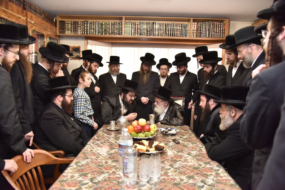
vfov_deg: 53.1
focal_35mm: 24
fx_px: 190
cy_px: 95
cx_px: 142
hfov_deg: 73.7
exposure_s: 1/160
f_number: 4
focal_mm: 24
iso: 2000
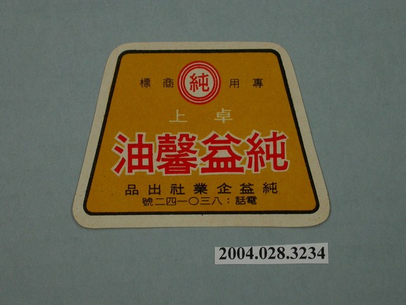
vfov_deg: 9.6
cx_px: 203
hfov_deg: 12.8
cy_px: 152
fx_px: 1806
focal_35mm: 154
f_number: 5.1
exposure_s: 1/30
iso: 100
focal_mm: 32
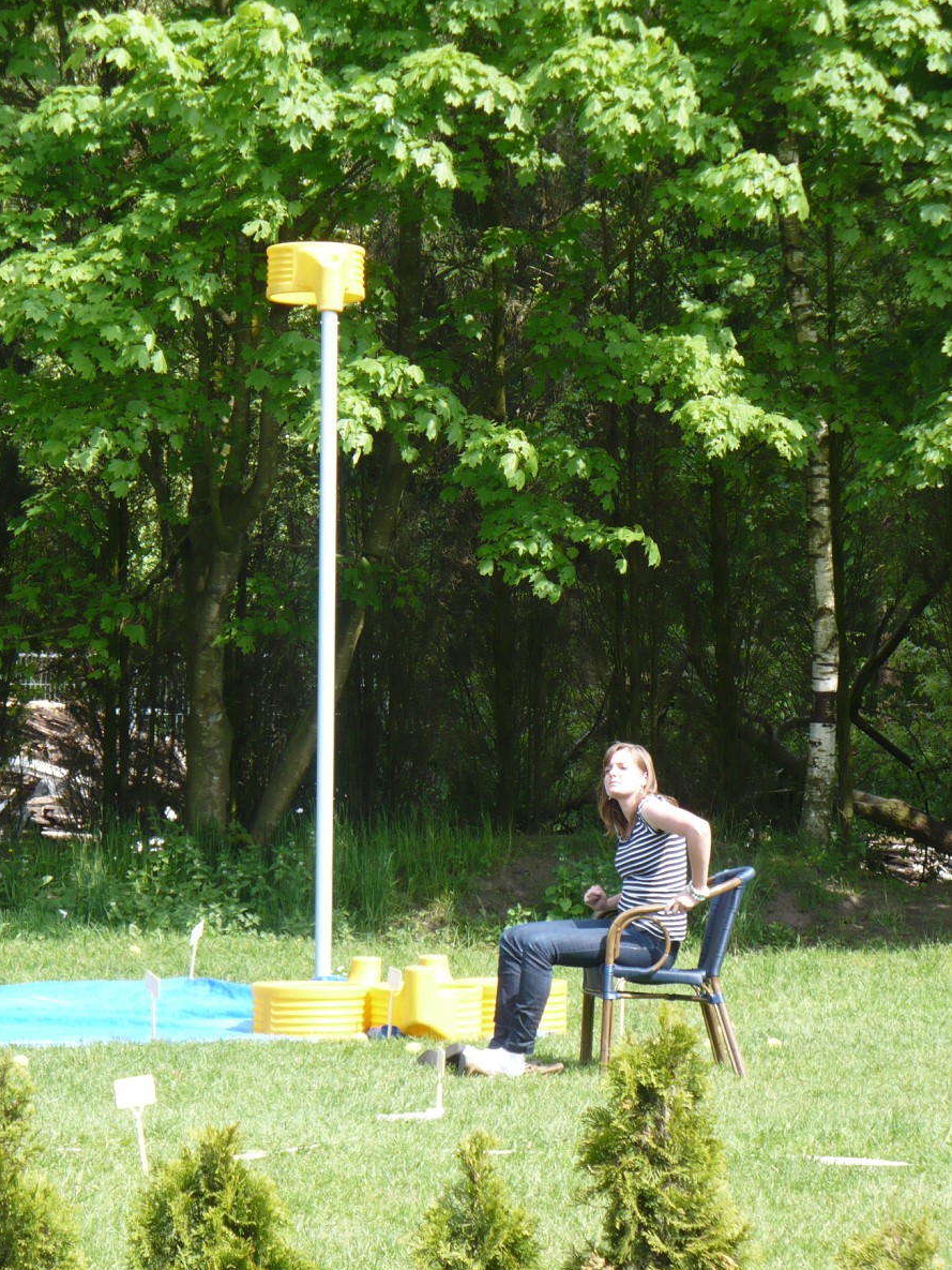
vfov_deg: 12.3
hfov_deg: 9.3
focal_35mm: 160
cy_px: 631
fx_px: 5866
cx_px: 471
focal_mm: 26
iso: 100
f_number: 4
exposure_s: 1/200
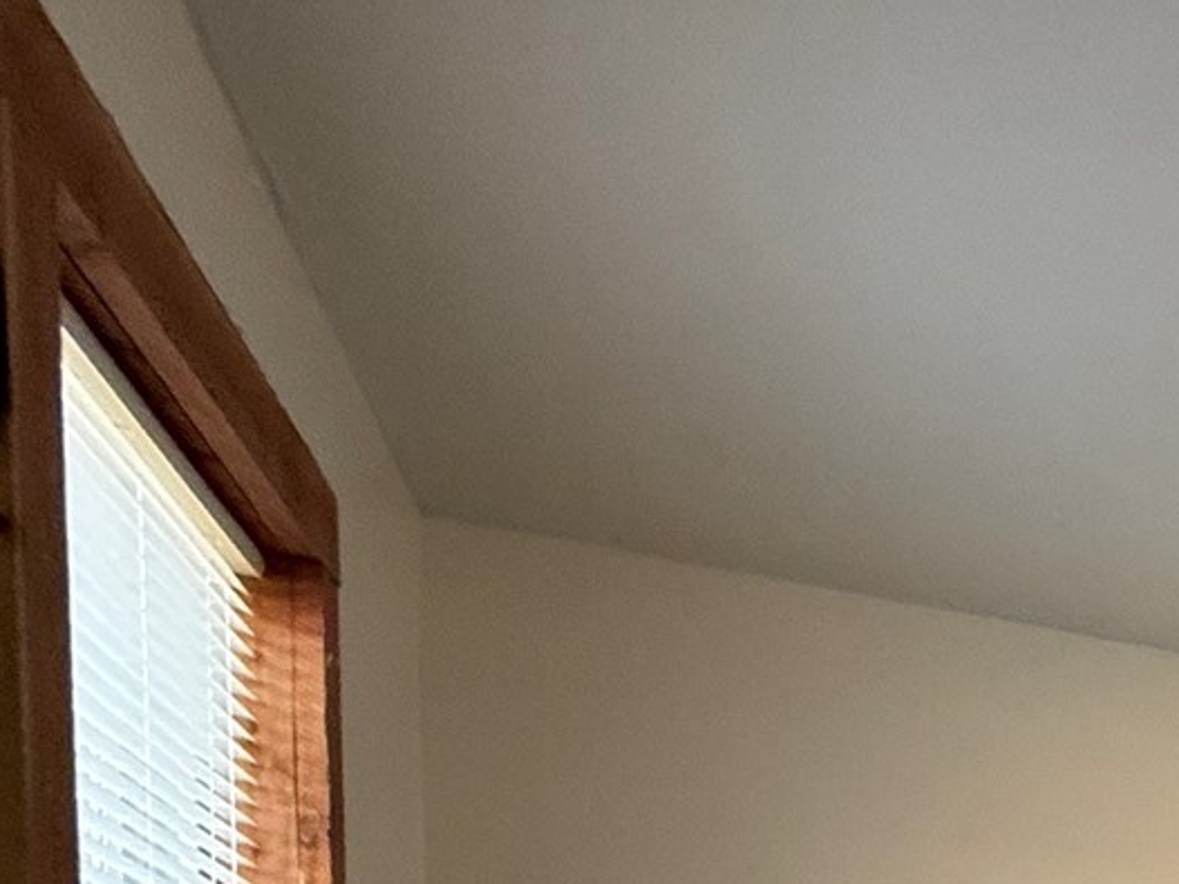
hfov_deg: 23.6
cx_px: 2013
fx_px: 1737
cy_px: 1287
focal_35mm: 51
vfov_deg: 23.5
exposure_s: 1/120
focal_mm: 2.22
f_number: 2.2
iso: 320
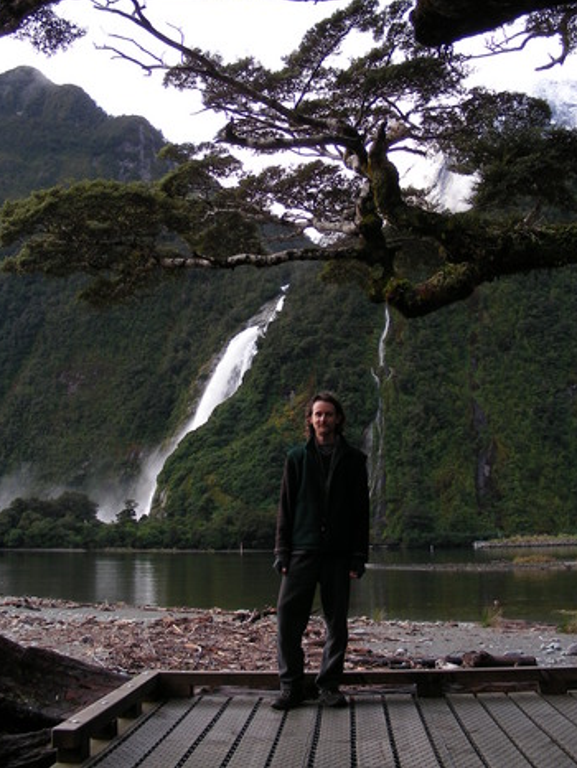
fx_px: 977
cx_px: 284
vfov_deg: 42.8
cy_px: 328
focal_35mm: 44
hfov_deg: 32.9
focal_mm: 6.3
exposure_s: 1/66.1
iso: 50
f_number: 3.5
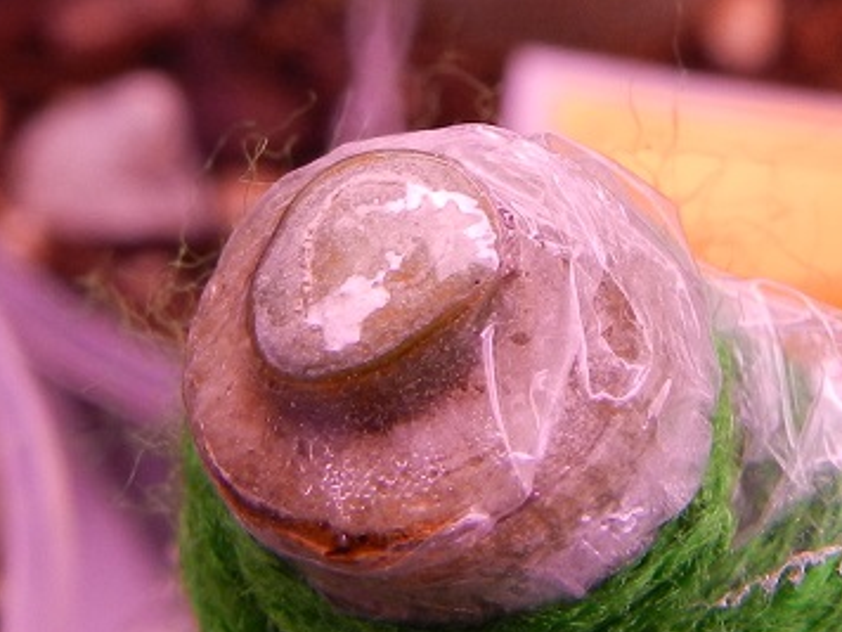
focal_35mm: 36
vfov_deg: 39.7
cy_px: 315
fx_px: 876
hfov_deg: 51.4
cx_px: 426
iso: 160
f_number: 3.7
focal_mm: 5.6
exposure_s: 1/60
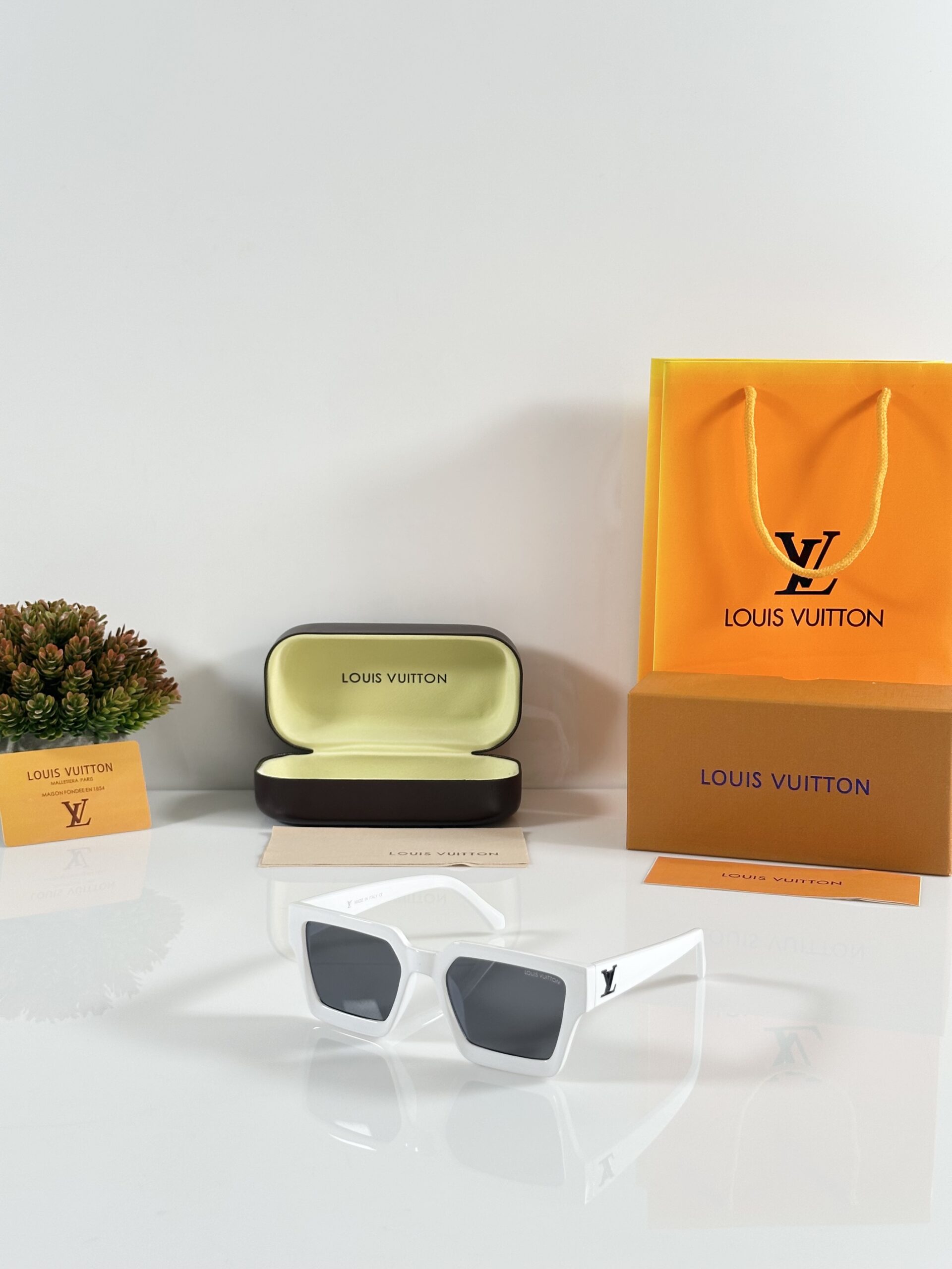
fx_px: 1760
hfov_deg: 30.3
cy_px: 634
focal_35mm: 48
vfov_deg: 39.7
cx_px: 476
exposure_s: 1/100
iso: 80
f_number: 1.78
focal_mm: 6.86
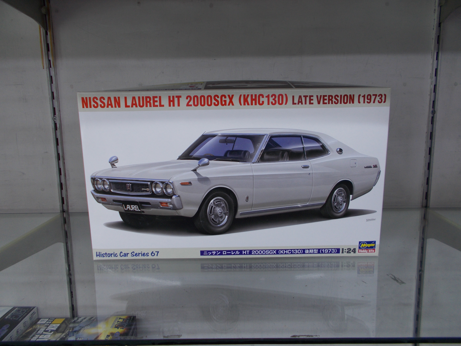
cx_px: 230
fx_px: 346
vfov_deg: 53.1
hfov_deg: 67.3
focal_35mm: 26
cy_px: 173
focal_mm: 4.6
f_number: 3.2
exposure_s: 1/25
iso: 80
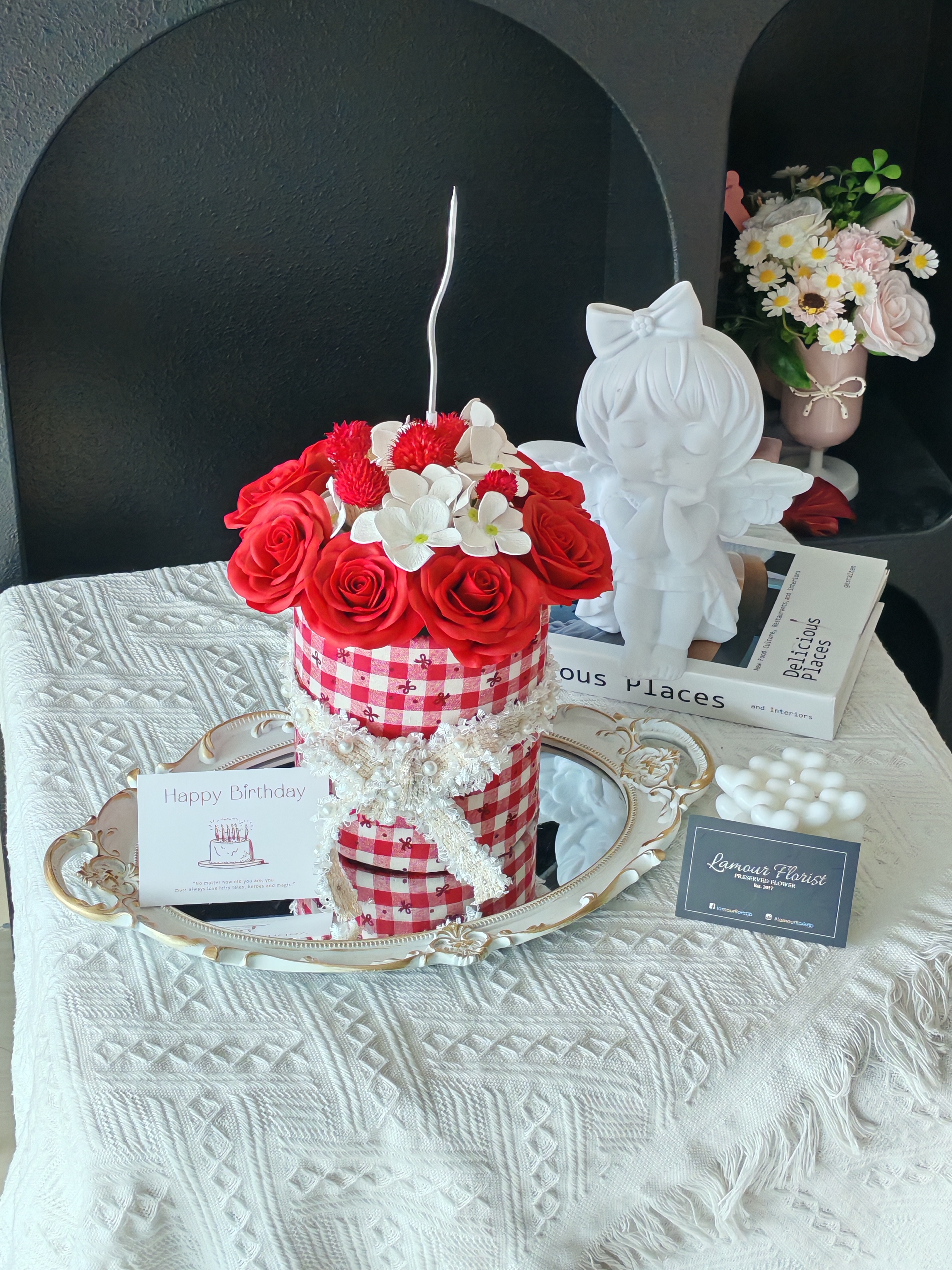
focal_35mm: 66
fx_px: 2420
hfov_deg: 22.3
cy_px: 635
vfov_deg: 29.4
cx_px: 476
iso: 100
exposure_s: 1/100
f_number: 1.95
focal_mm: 5.52
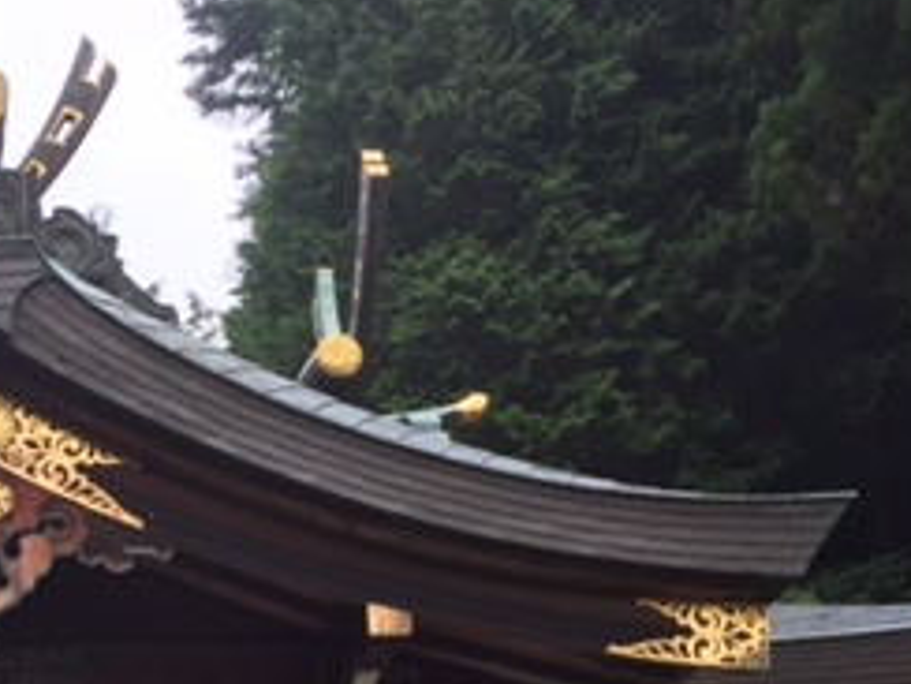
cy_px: 837
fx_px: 2000
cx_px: -56
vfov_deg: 18.3
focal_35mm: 76
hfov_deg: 24.2
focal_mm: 4.15
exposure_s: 1/380
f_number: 2.2
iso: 32
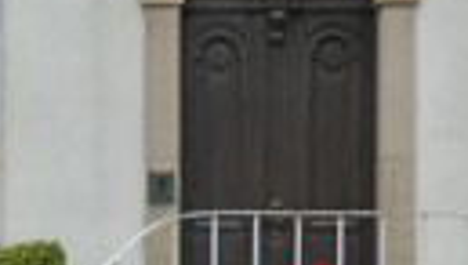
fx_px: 2722
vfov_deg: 5.4
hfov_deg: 9.7
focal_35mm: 219
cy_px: 613
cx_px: -138
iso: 200
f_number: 5.6
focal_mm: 45
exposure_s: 1/45
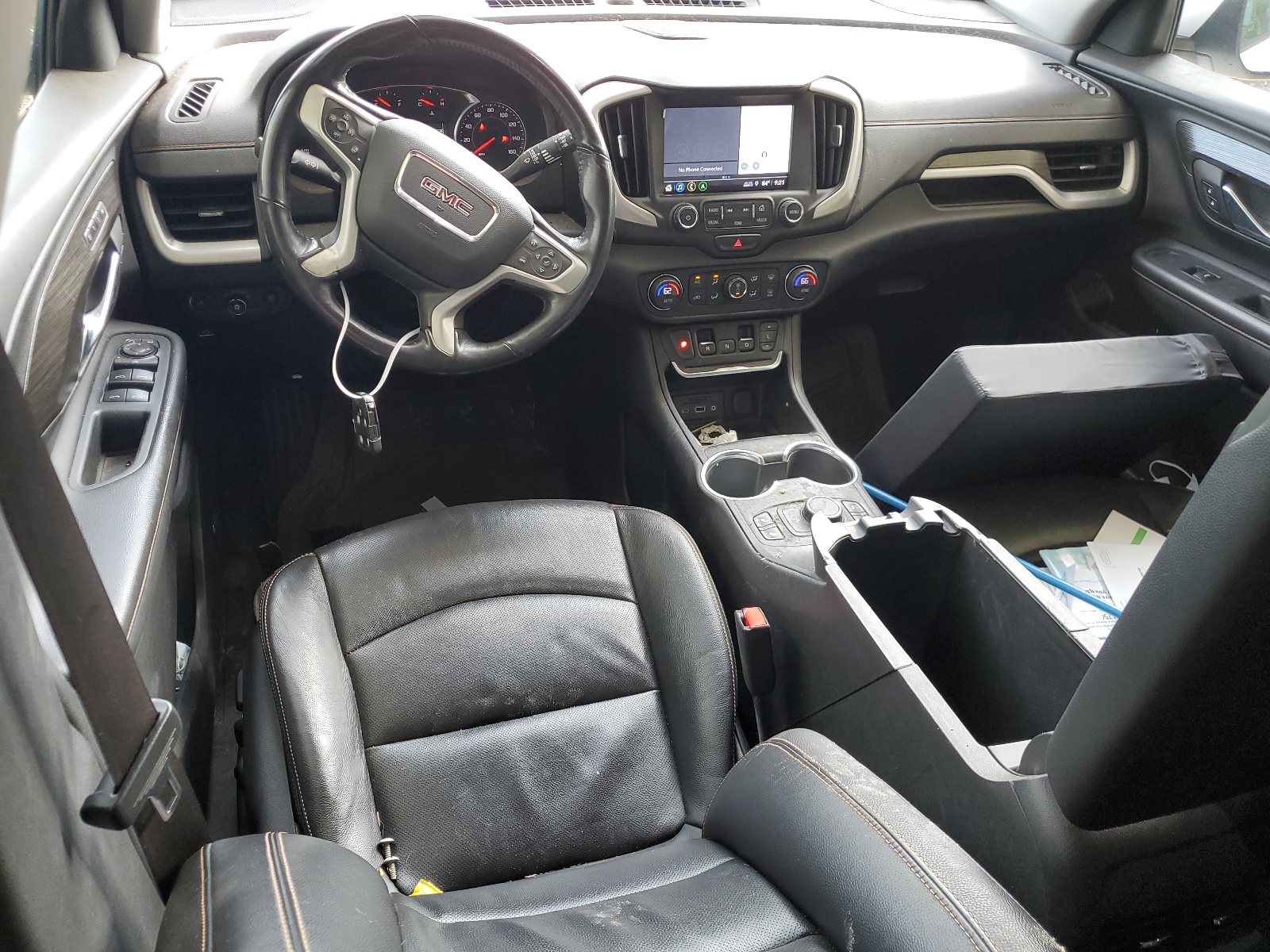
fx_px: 954
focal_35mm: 26
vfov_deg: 53.1
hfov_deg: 67.3
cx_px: 635
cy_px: 476
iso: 73
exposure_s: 1/60.2
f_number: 1.5
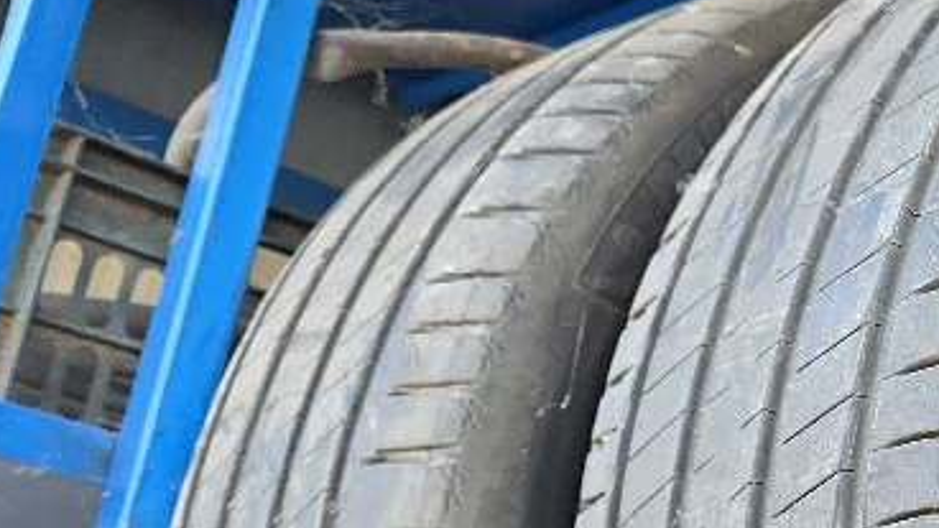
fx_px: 1693
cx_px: 1215
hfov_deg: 26.4
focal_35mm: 68
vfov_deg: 17.6
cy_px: 385
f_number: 1.7
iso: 125
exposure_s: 1/182
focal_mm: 6.3
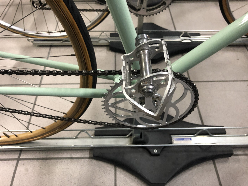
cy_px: 93
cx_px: 124
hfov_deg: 63.4
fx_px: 201
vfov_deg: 49.7
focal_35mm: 28
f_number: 1.8
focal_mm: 4
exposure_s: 1/17
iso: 100
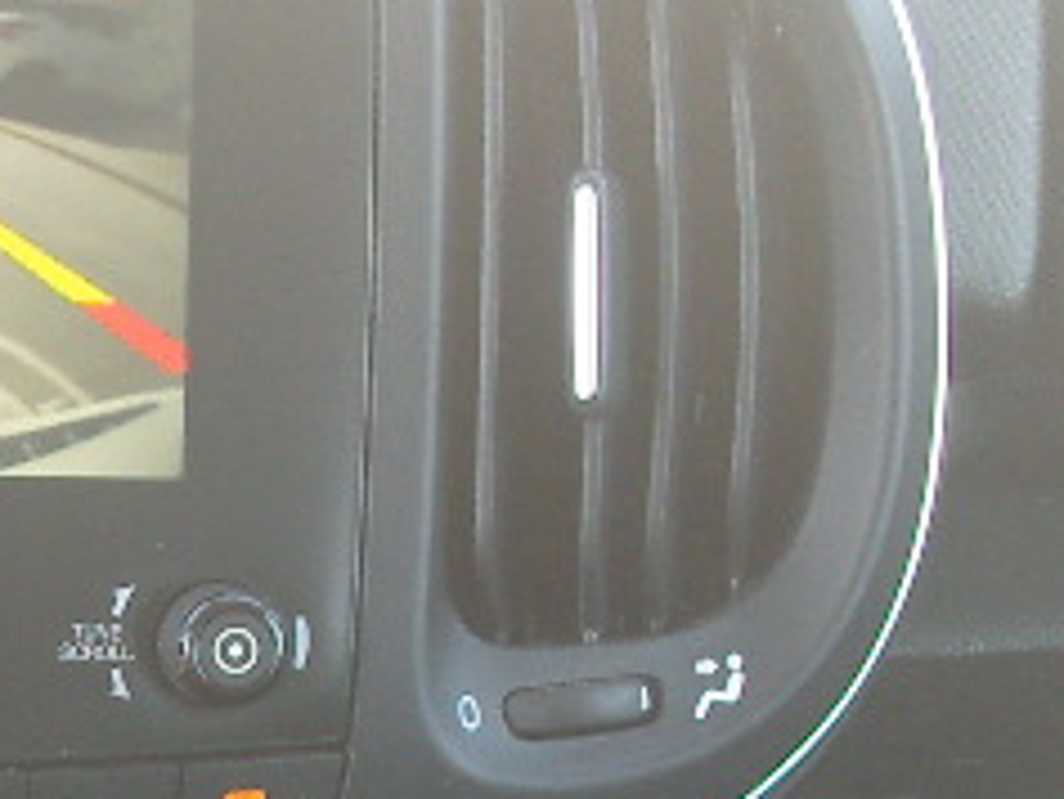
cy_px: 1082
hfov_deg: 11.9
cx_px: -453
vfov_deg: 9.1
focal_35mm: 160
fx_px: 4920
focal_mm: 6.2
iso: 80
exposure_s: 1/50
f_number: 2.8
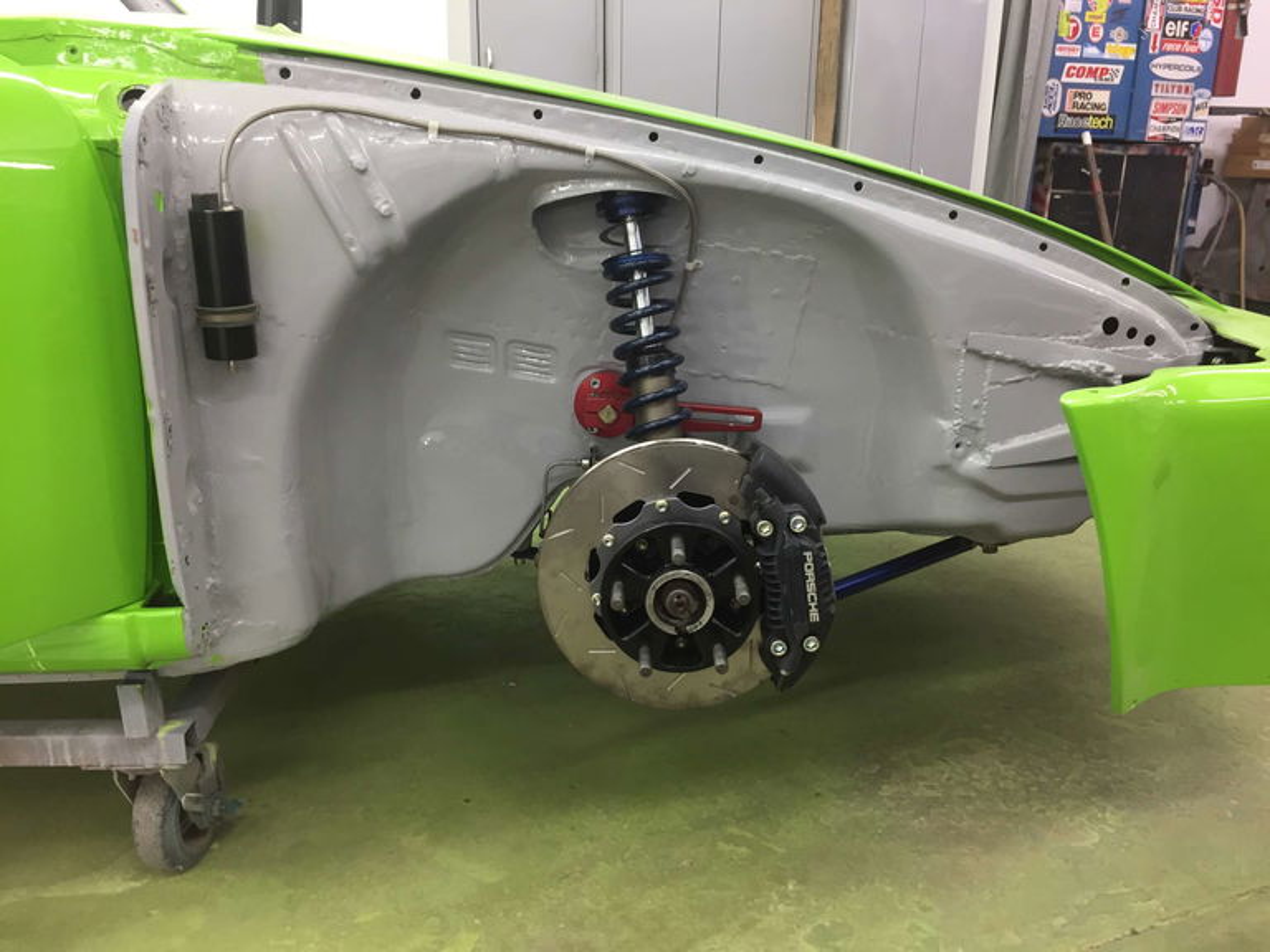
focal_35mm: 29
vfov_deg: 48.2
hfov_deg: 61.7
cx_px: 635
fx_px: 1064
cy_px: 476
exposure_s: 1/30
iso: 64
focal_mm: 4.15
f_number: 2.2
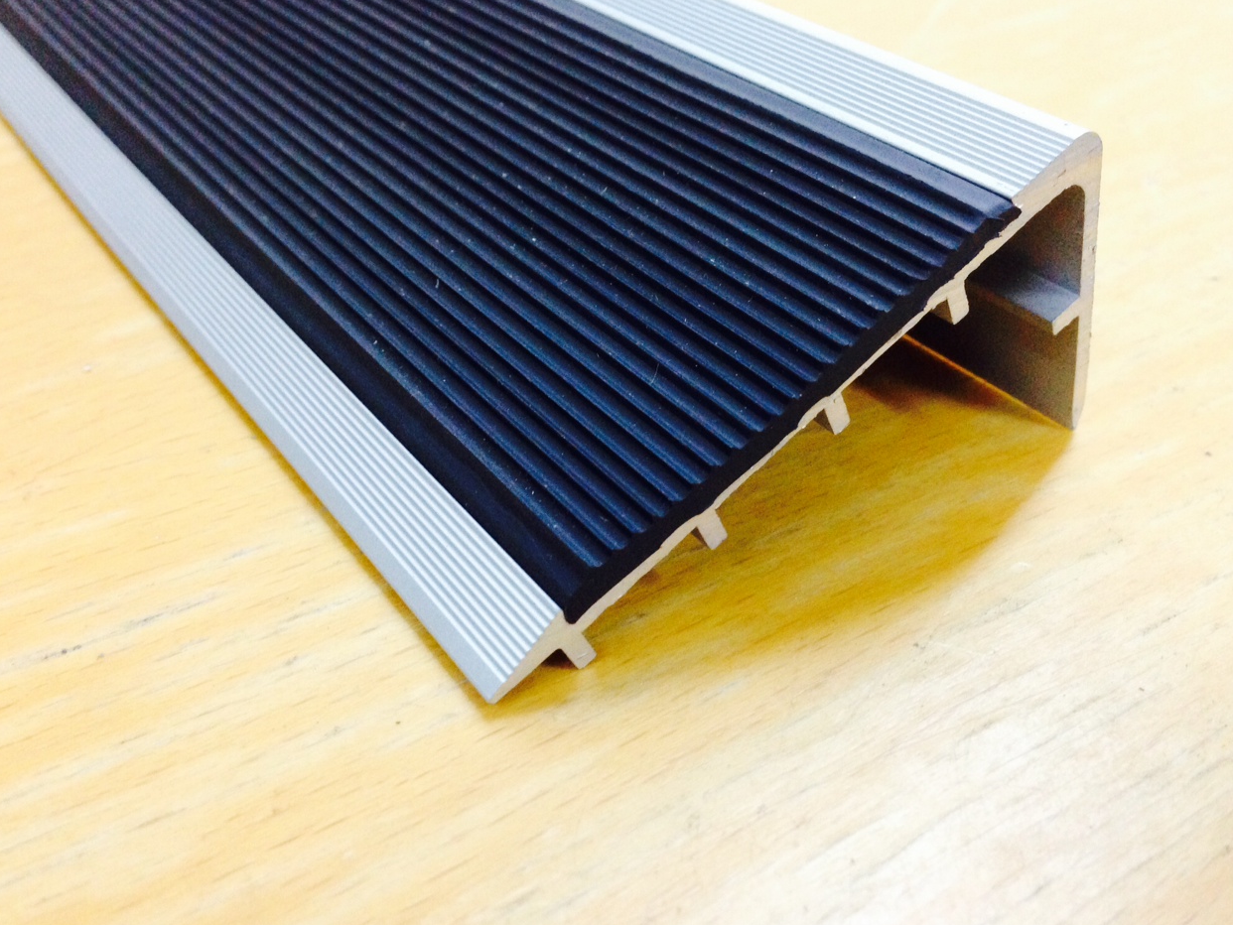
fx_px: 1211
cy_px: 460
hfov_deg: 53.9
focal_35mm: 34
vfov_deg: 41.8
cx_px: 606
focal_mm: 4.12
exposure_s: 1/17
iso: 400
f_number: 2.4
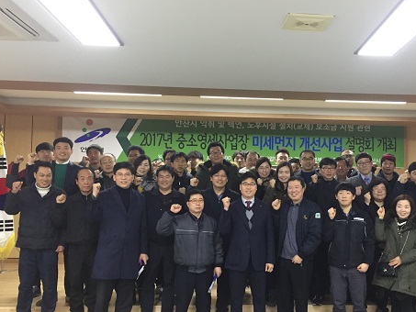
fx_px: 493
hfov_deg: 45.3
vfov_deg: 35.1
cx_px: 264
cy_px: 174
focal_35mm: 41
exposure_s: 1/30
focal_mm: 4.15
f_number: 2.2
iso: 125
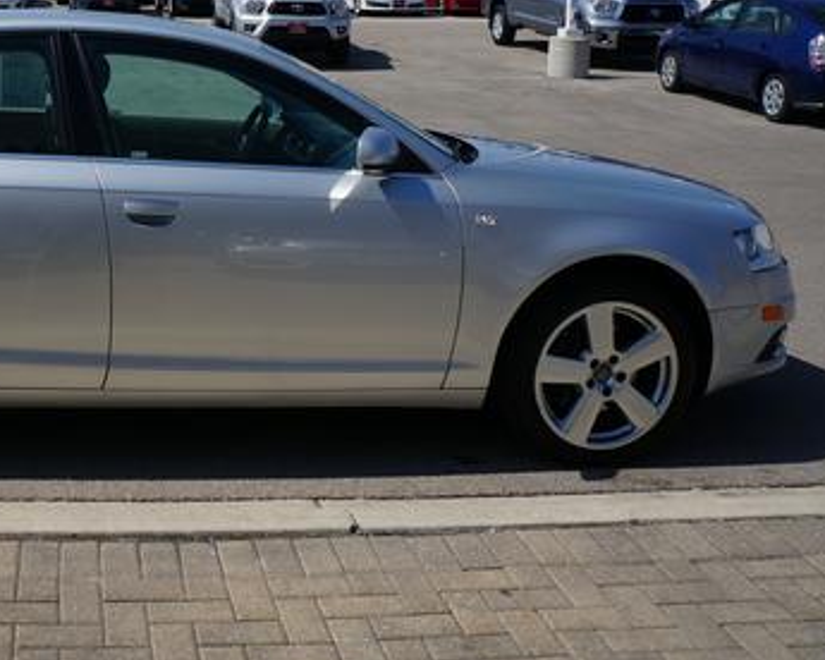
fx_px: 1148
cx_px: 115
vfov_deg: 31.5
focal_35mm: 47
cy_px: 161
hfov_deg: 37.5
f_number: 13
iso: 100
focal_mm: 18
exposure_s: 1/160
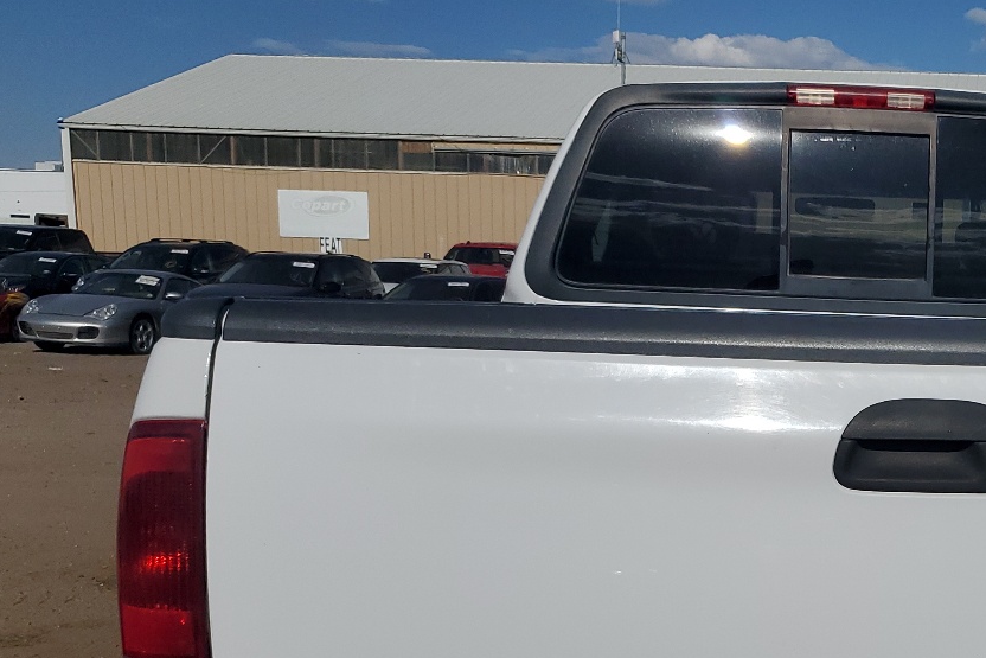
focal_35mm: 52
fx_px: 1424
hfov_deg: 35.5
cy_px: 596
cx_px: 924
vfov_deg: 25.2
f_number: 1.5
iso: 54
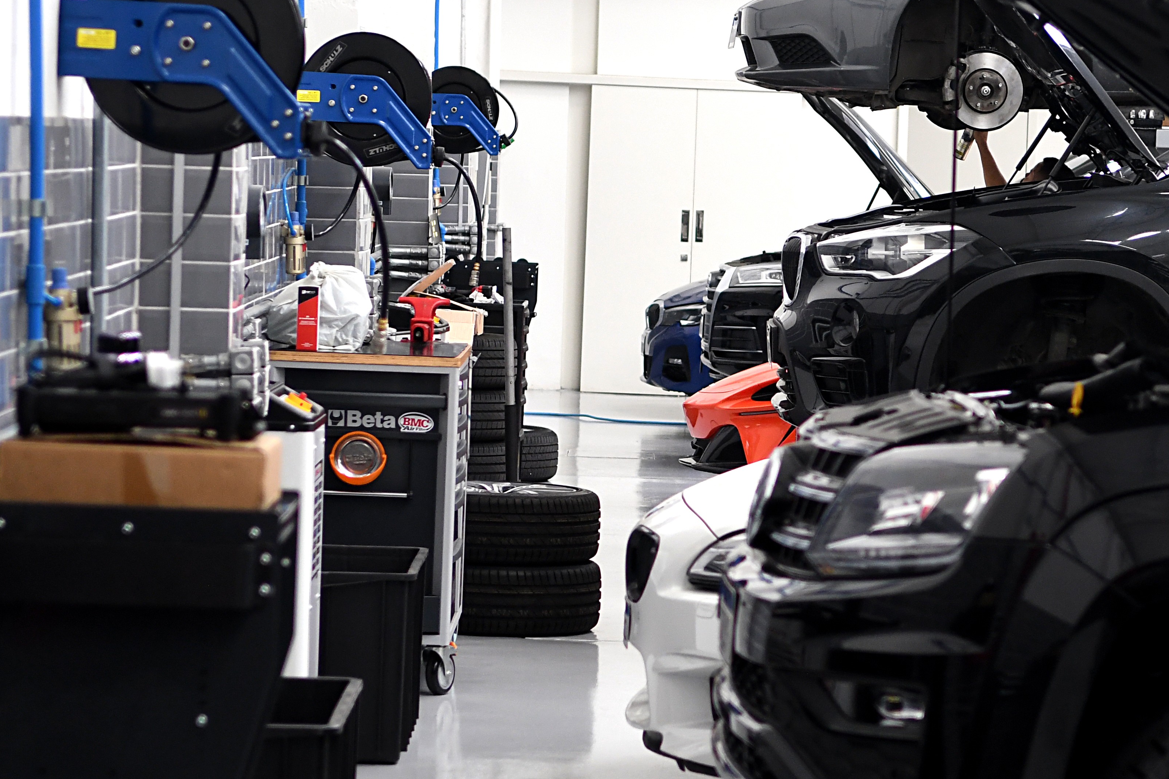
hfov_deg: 14.2
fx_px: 4672
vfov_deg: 9.5
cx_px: 795
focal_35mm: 144
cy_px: 349
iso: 720
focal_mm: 55
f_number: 2.8
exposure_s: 1/200
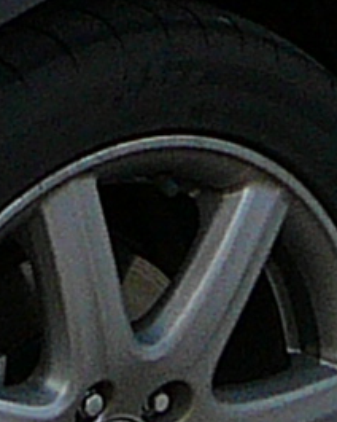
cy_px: -309
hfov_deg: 4.7
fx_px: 4114
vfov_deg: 5.8
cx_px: 240
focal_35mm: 330
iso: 80
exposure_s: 1/640
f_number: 2.8
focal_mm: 5.2
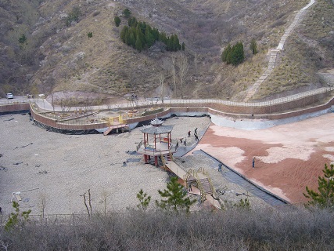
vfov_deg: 35.1
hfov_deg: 45.8
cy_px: 142
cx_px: 168
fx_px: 395
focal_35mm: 41
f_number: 2.8
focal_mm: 5.8
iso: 100
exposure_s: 1/500
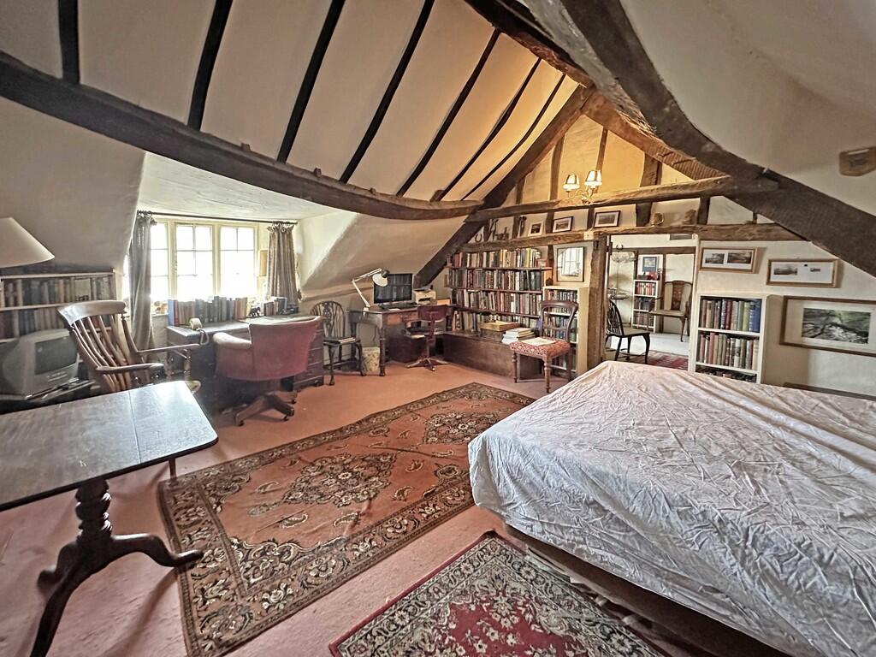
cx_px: 438
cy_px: 328
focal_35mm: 14
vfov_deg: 85.7
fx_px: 354
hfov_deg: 102.1
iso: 1000
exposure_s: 1/50
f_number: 2.2
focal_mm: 2.22
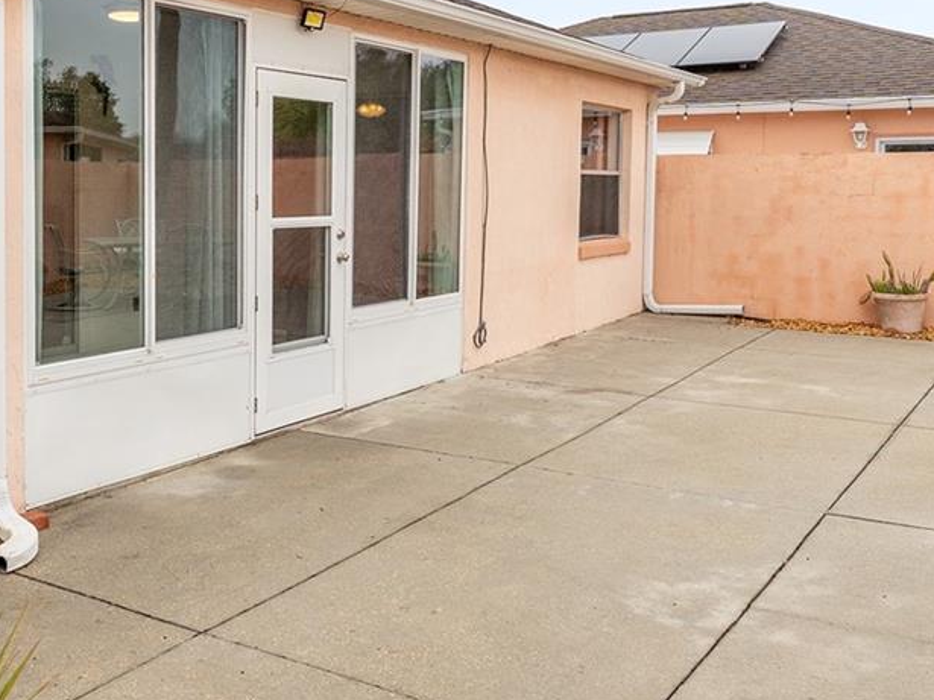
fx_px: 944
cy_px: 228
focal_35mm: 35
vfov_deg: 40.1
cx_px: 258
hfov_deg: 50.9
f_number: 7.1
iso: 400
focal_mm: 14
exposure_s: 1/250
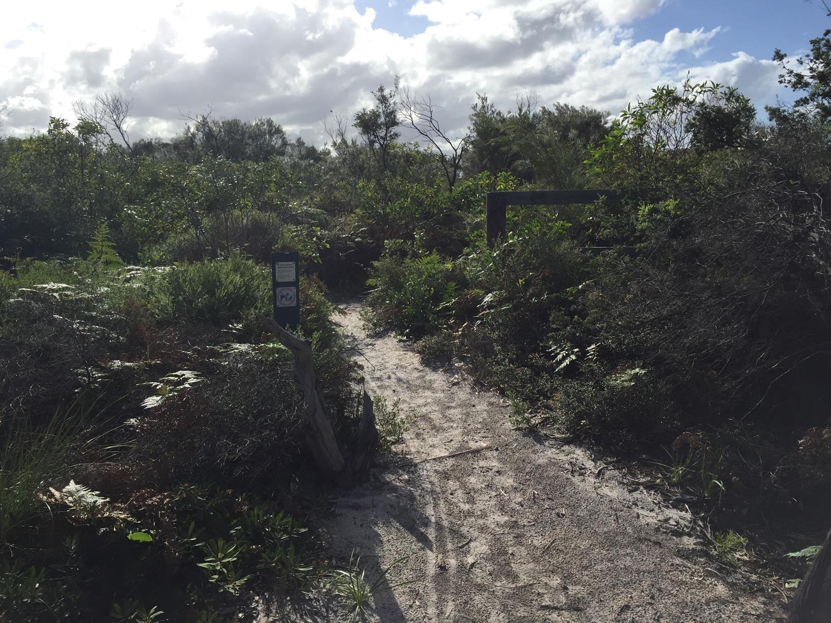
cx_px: 416
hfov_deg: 61.7
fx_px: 696
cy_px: 312
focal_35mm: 29
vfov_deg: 48.2
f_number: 2.2
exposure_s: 1/3049
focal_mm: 4.15
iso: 32
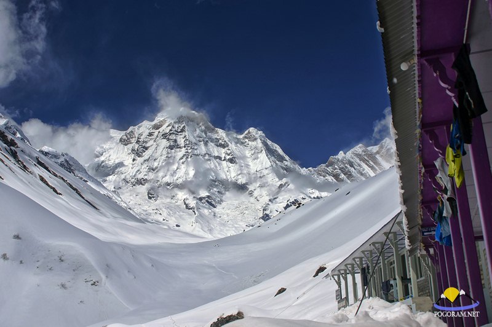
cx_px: 246
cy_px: 164
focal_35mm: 42
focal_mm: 28
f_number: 6.3
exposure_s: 1/500
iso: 100
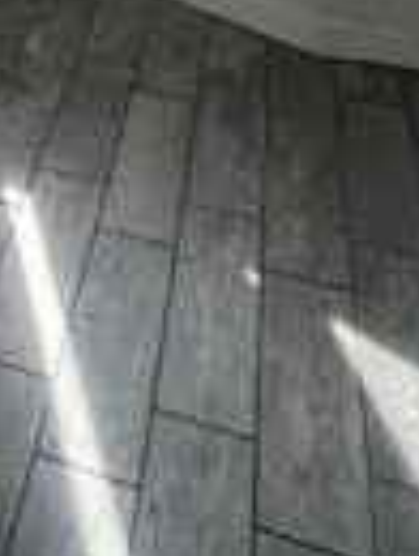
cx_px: -214
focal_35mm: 64
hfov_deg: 19.8
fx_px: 1030
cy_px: -308
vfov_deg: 23.3
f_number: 1.8
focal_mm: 1.57
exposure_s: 1/63
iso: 250
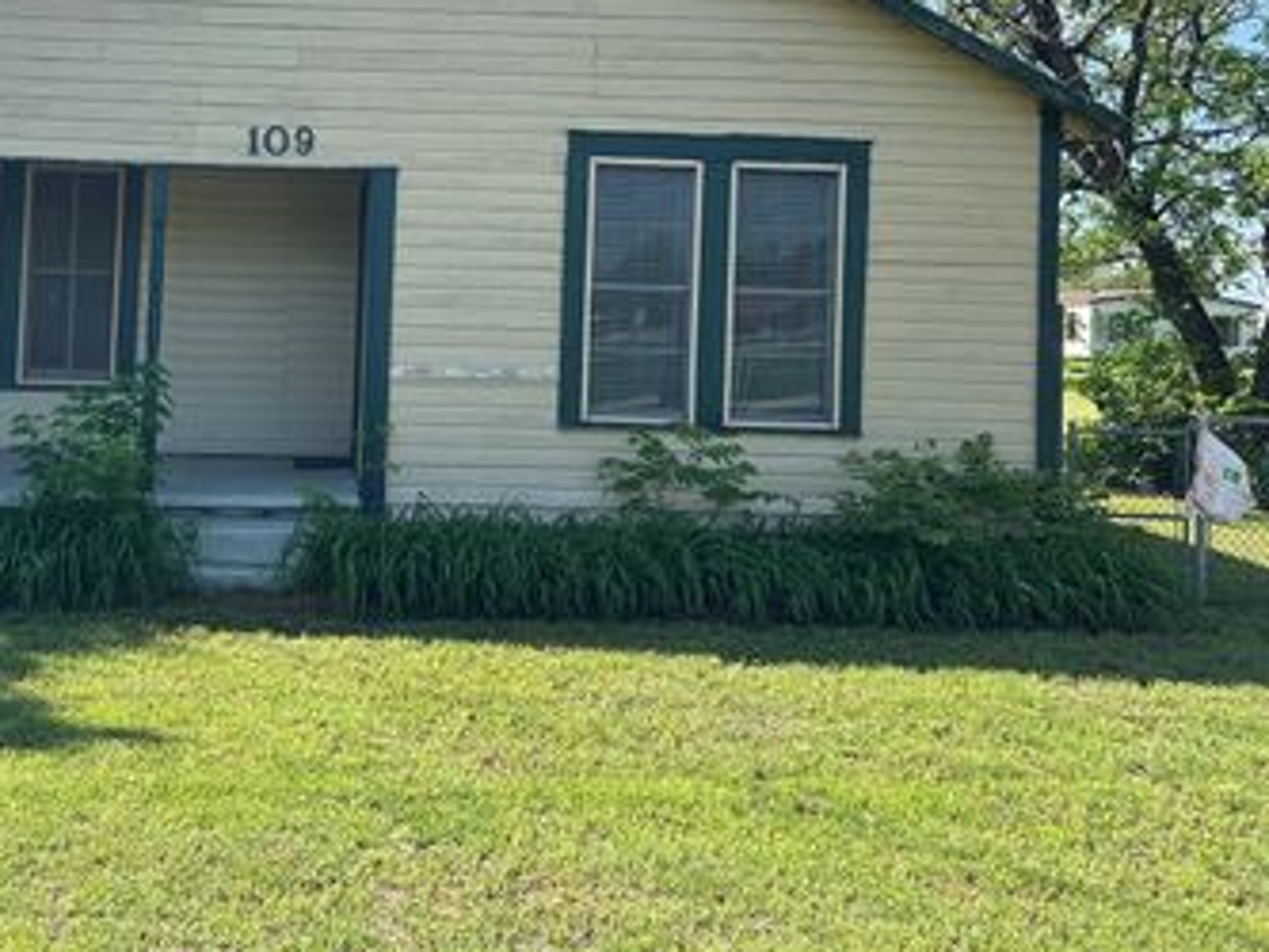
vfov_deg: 36.2
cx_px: 393
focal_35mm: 39
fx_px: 1430
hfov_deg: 46.8
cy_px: 261
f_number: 1.5
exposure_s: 1/1511
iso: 50
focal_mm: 5.7
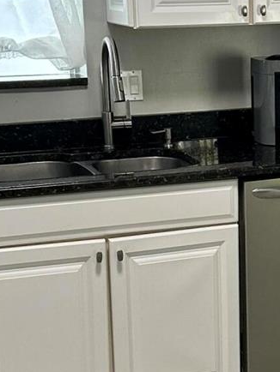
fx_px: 991
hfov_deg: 15.9
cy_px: 238
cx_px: 239
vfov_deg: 21.2
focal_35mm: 92
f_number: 1.5
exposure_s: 1/120
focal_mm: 5.7
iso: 125
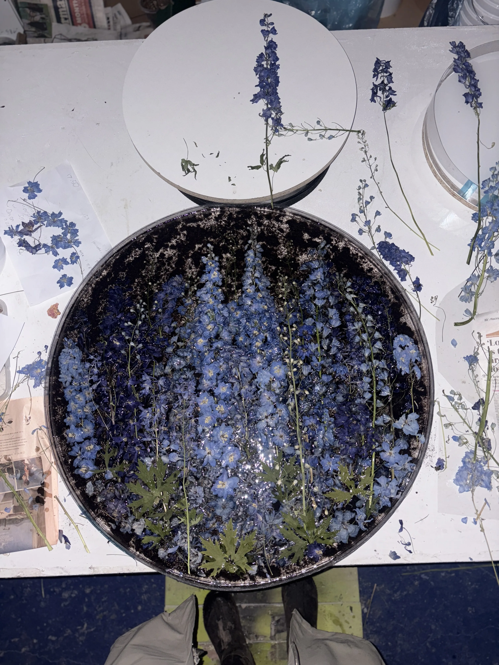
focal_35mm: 26
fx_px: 500
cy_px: 332
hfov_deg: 53.1
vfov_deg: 67.3
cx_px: 250
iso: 40
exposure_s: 1/4
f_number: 1.6
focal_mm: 5.96
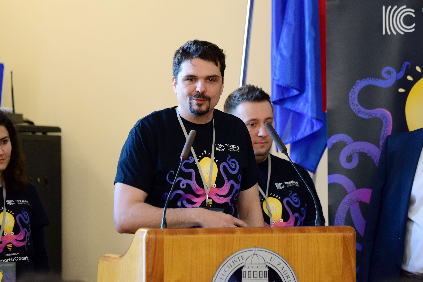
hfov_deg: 9.5
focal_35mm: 218
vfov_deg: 6.3
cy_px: 141
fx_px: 2555
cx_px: 212
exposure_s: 1/100
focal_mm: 145
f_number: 2.8
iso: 1000
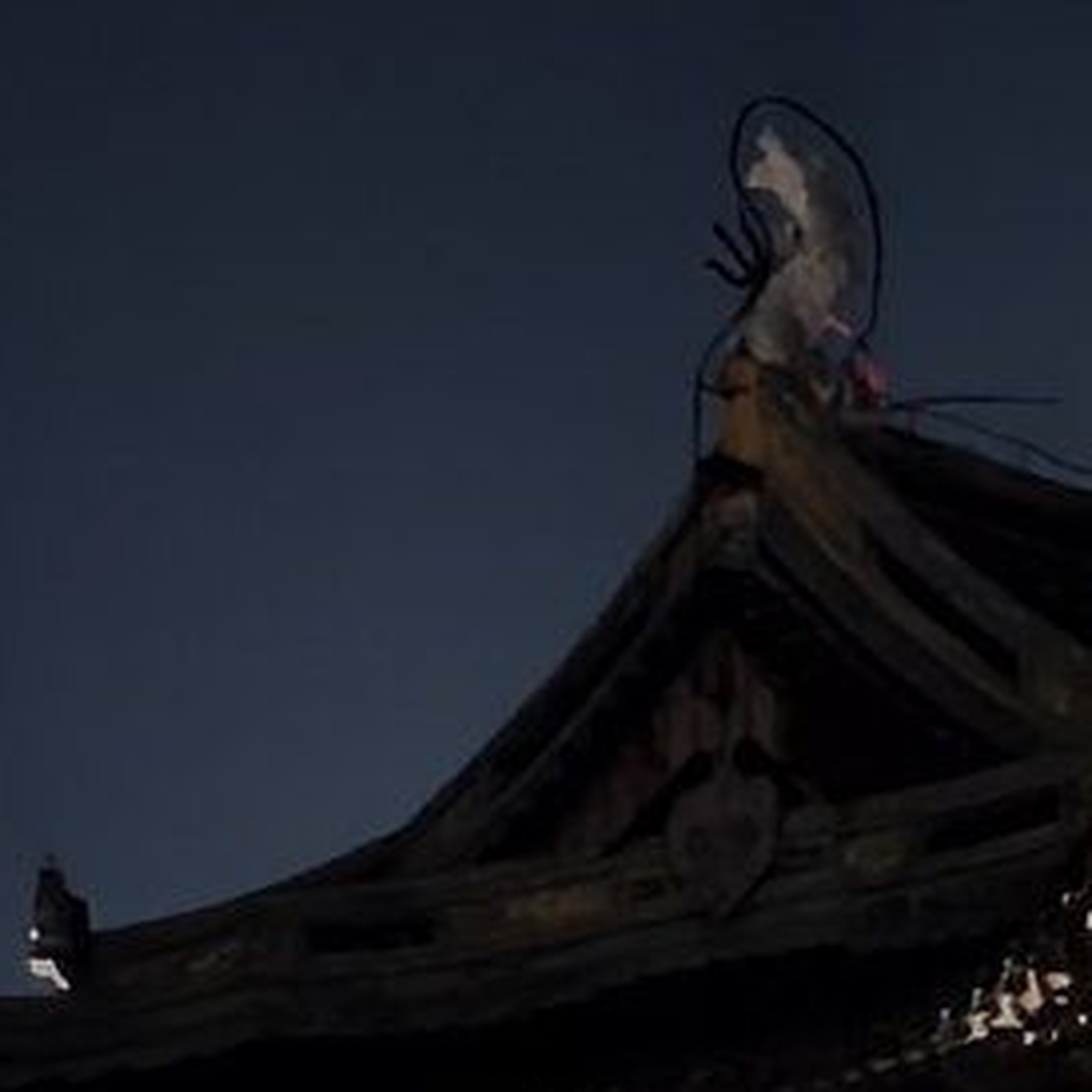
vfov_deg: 7.0
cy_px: 2437
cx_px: 3423
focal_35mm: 238
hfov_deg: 6.6
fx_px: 8494
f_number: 1.4
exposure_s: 3
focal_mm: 5.75
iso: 400
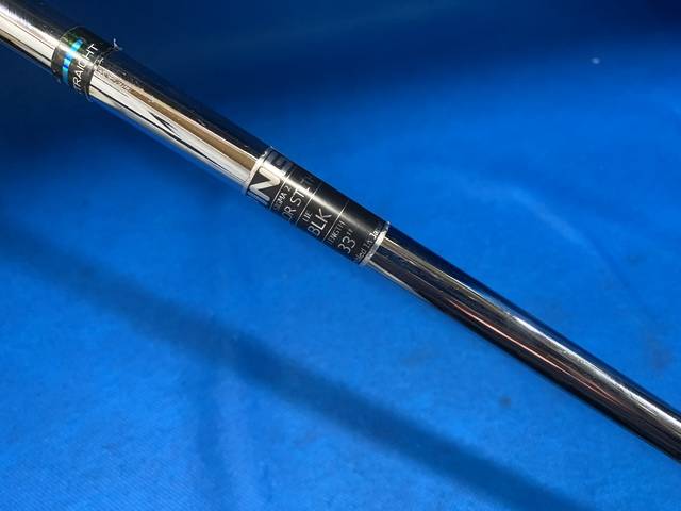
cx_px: 340
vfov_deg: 53.1
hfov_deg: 67.3
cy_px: 256
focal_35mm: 26
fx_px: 511
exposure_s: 1/60
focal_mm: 4.25
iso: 200
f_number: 1.8
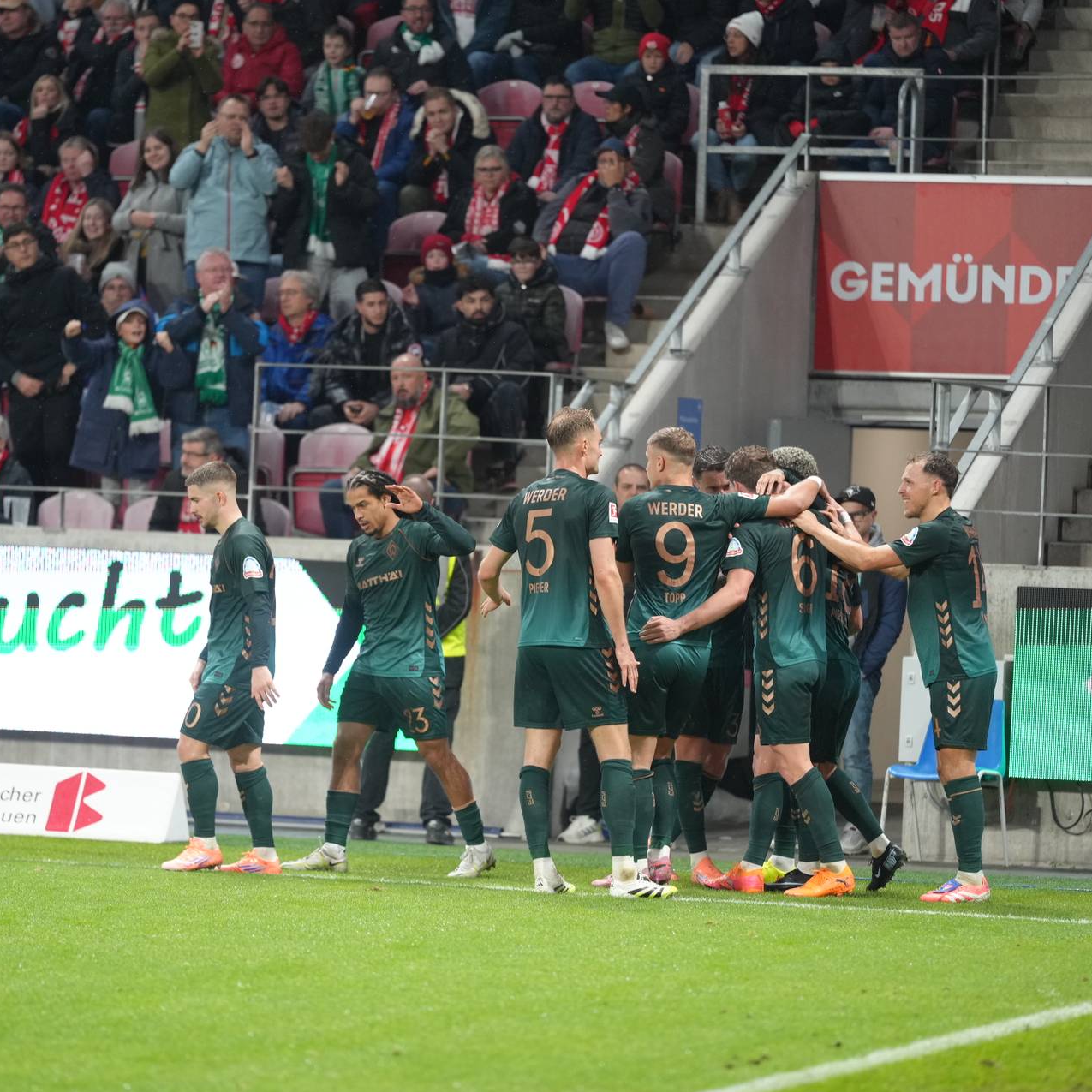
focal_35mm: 192
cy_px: 547
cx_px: 474
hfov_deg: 9.1
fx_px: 6853
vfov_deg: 9.1
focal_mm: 150
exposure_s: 1/1600
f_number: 2
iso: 1600
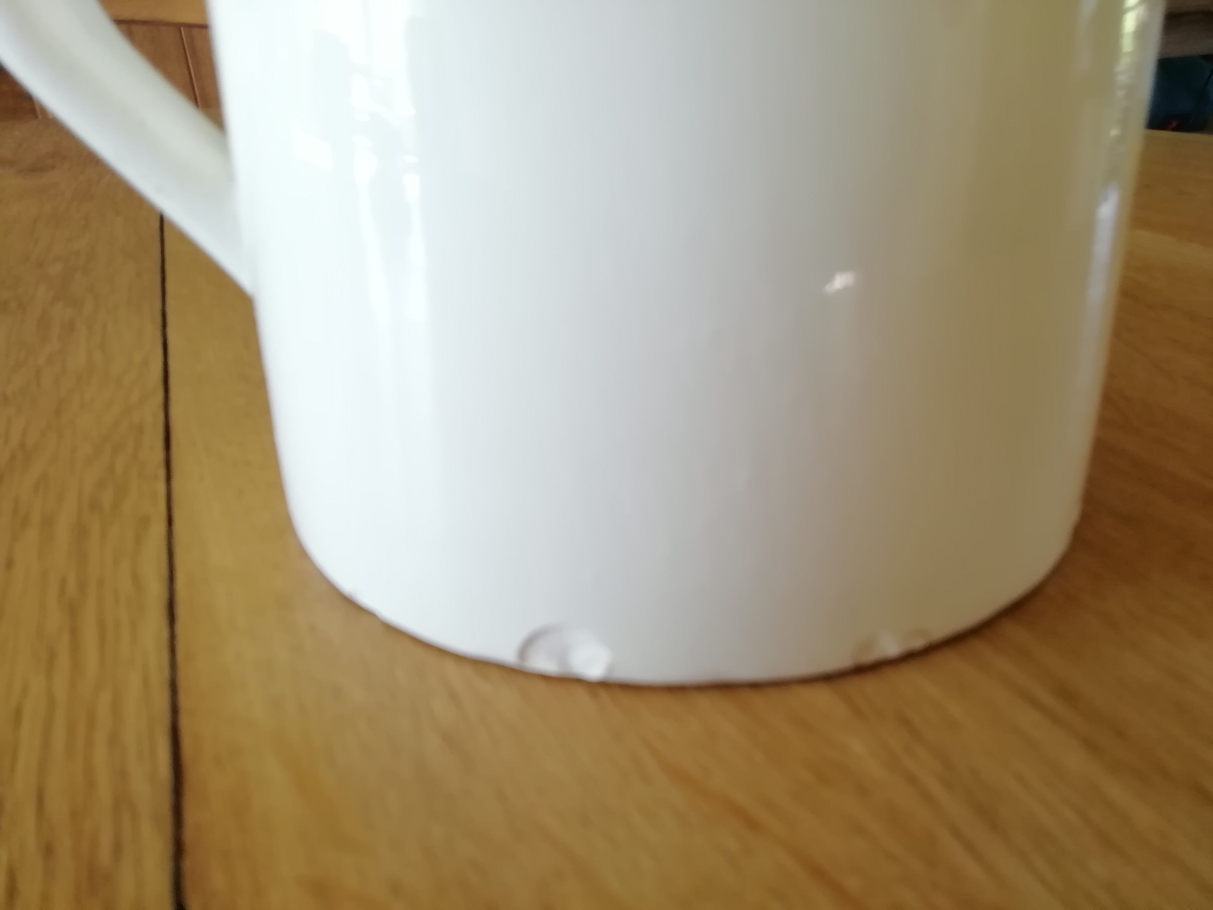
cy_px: 455
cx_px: 606
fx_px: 911
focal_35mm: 26
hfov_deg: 67.3
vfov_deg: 53.1
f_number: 2.2
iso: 100
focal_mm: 3.21
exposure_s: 1/33.3
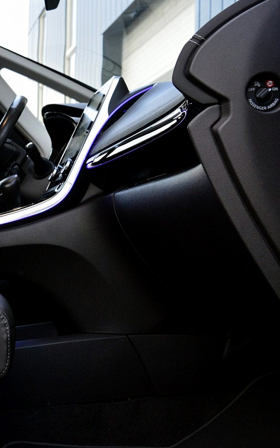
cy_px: 232
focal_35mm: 47
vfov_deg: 42.6
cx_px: -53
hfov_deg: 24.9
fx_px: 574
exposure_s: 1/60
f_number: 5
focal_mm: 18
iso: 800
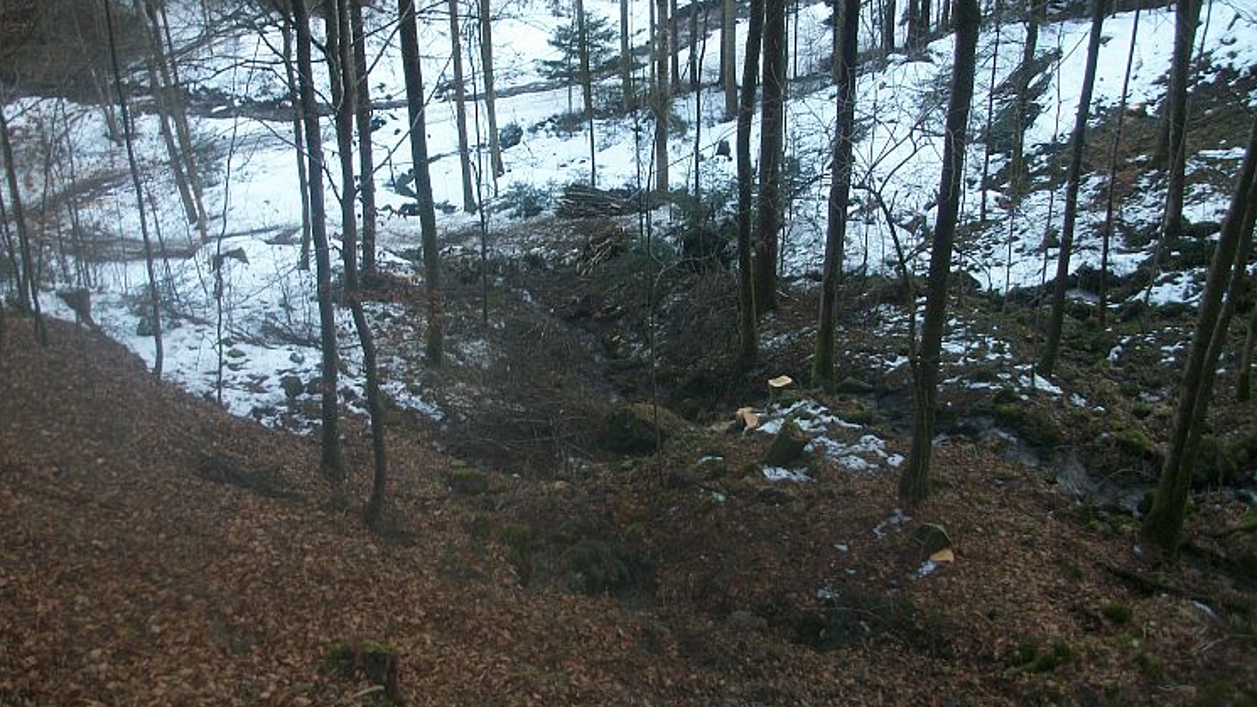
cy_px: 293
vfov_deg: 34.6
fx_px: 1133
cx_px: 626
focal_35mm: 34
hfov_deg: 58.0
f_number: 2.9
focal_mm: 5.7
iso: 98
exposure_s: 1/40
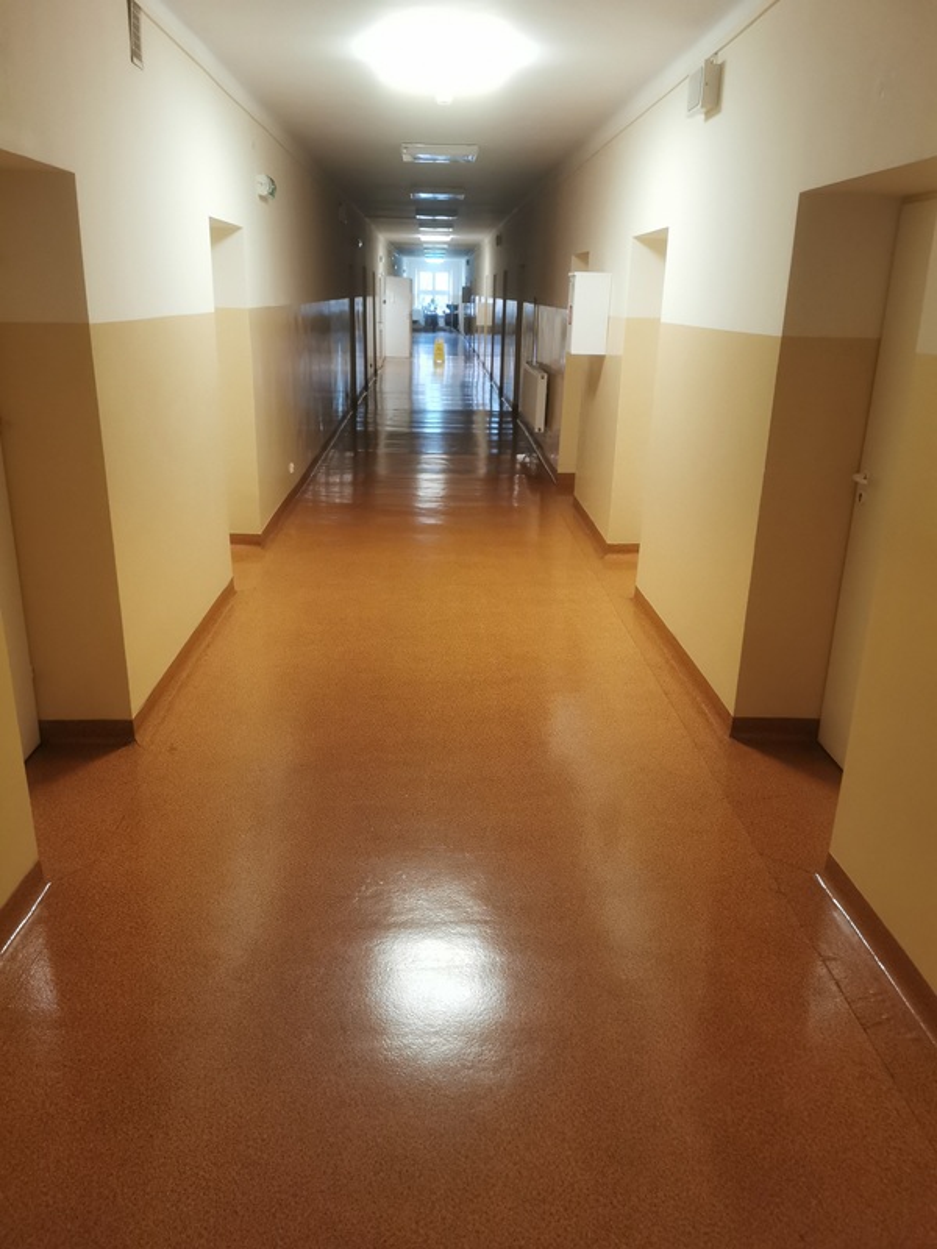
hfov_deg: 51.4
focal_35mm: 27
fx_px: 974
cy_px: 624
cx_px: 468
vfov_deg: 65.3
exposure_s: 1/60
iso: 400
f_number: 1.6
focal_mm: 5.56
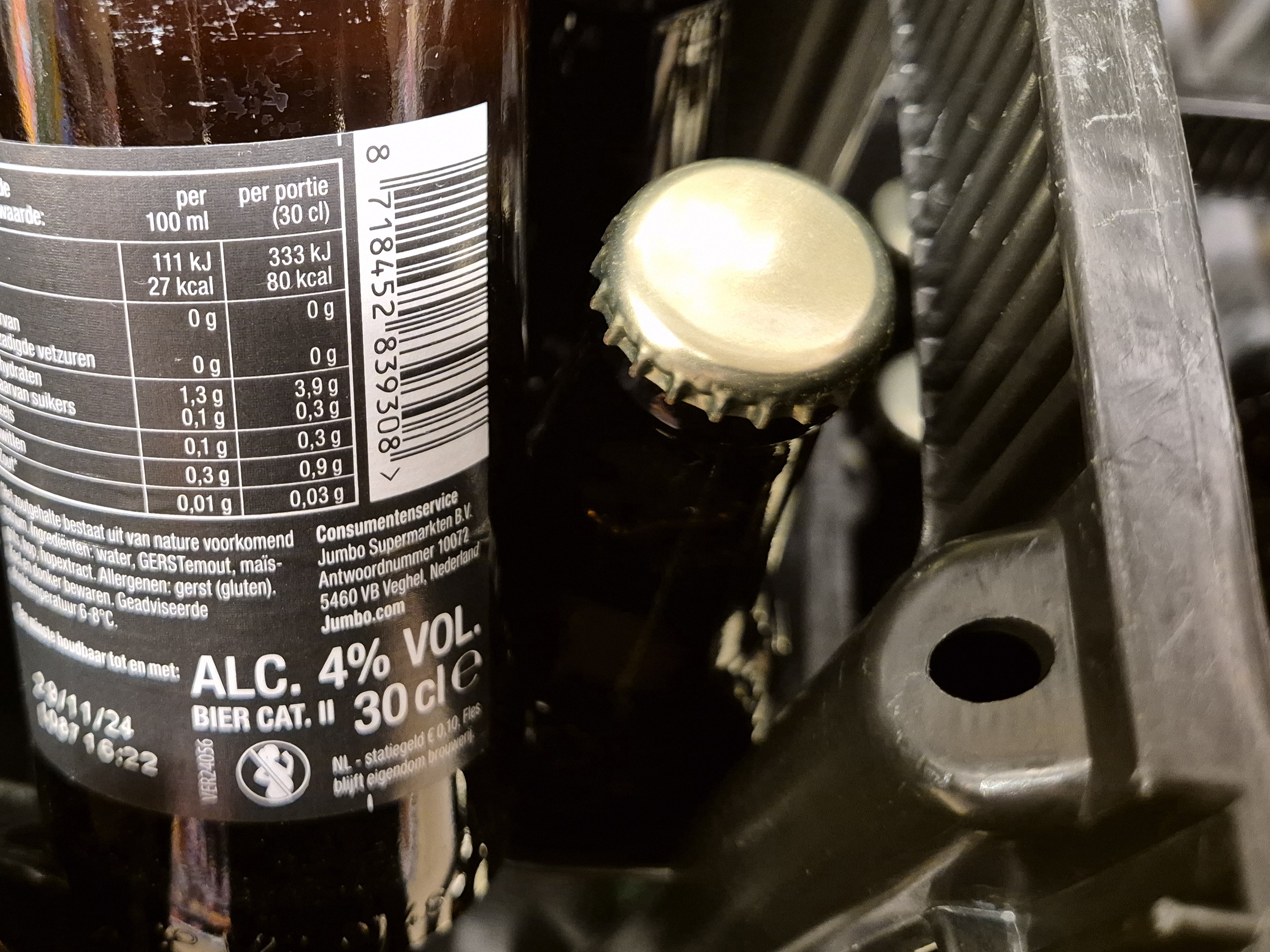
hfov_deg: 50.5
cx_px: 319
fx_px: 1284
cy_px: 380
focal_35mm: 35
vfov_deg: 40.5
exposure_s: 1/100
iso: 800
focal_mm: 5.4
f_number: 1.8
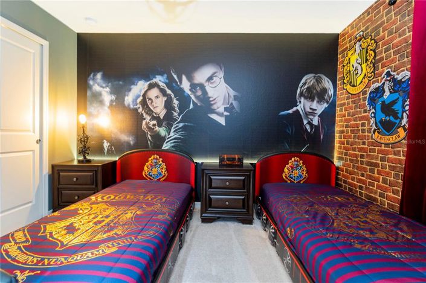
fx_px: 201
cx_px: 213
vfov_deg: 70.4
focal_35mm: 17
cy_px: 142
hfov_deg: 93.3
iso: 1000
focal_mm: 17
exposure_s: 1/3
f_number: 8
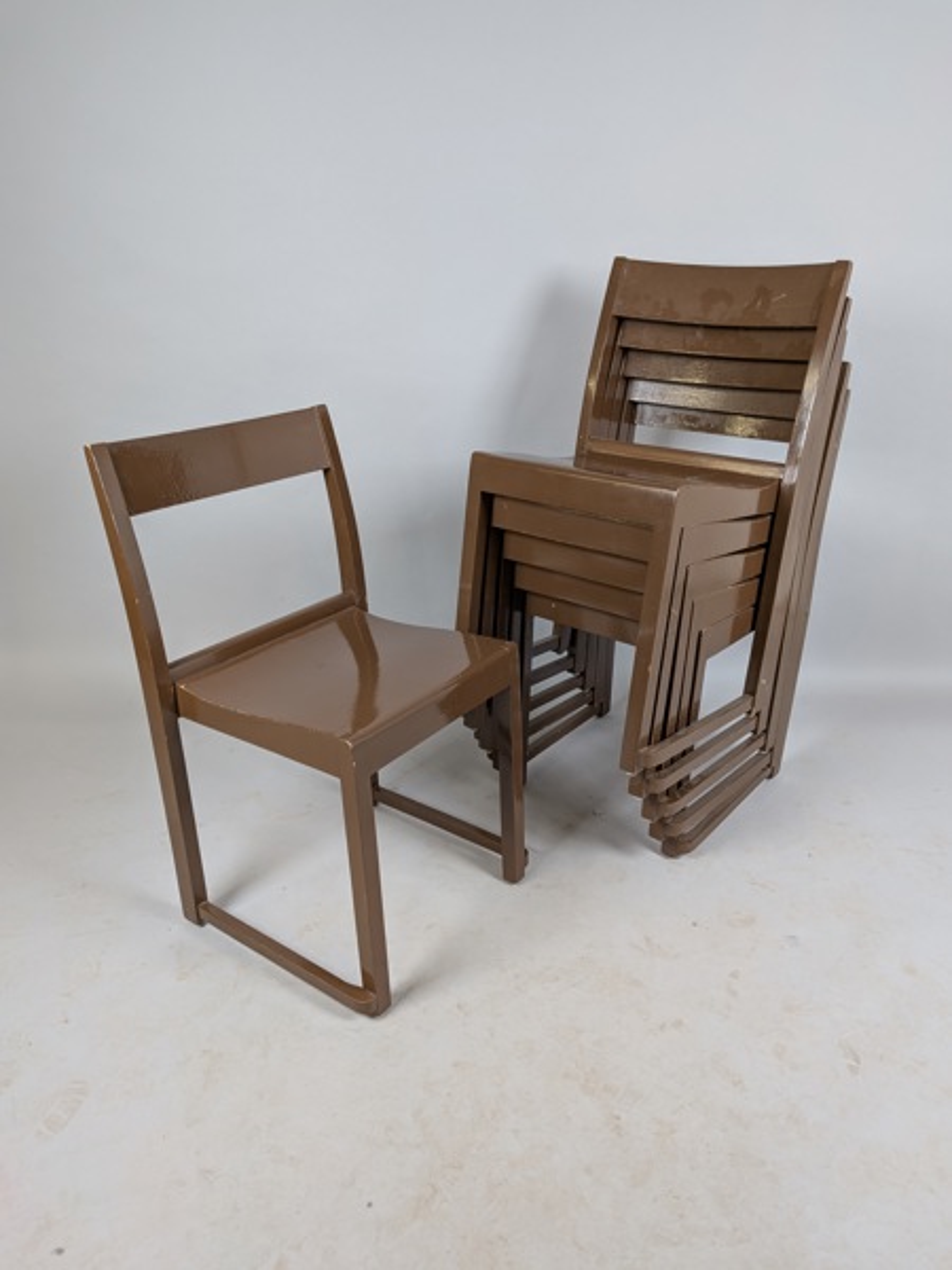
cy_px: 635
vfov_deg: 71.6
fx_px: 880
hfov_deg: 56.8
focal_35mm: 24
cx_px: 476
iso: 42
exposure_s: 1/25
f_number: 1.7
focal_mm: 4.53
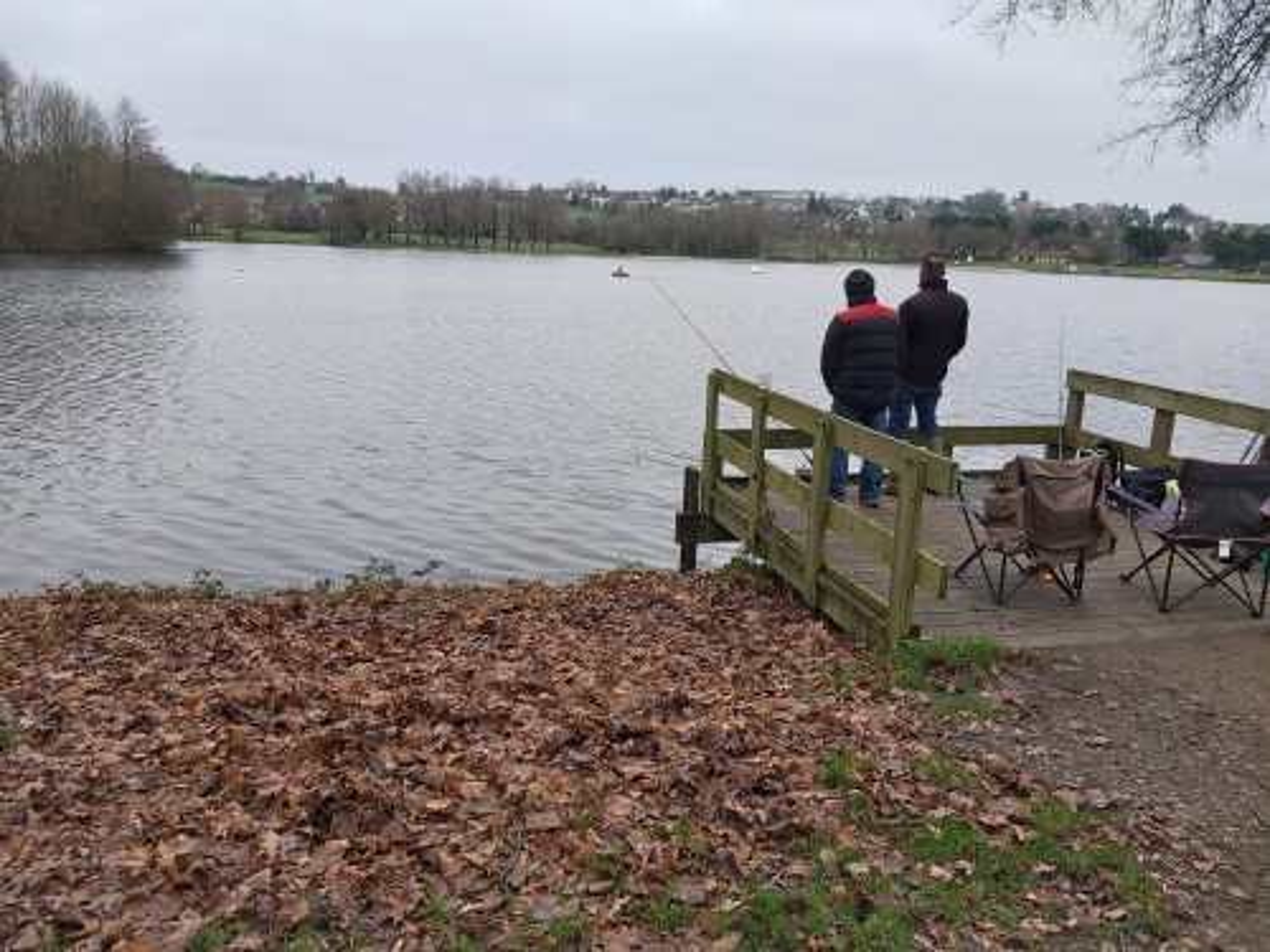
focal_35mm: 26
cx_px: 635
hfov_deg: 67.3
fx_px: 954
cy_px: 476
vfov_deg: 53.1
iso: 64
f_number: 1.7
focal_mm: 3.92
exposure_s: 1/184
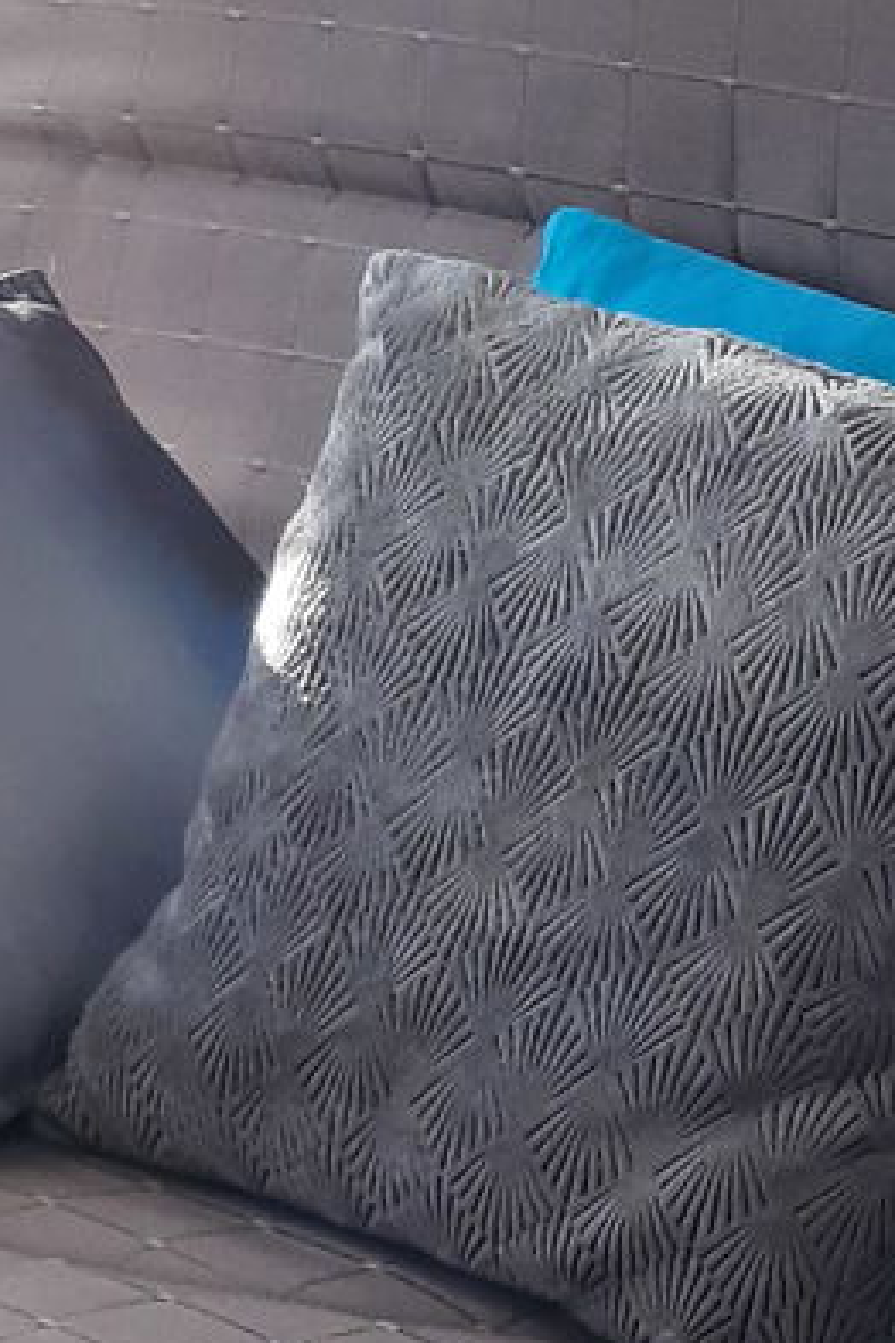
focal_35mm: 147
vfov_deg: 13.7
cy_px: 1379
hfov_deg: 9.1
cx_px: 1305
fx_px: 5481
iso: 40
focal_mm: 3.93
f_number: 1.7
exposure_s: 1/153
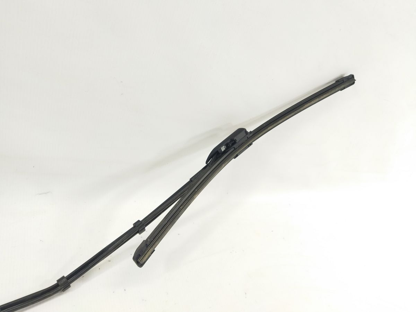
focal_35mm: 27
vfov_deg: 51.4
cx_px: 208
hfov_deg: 65.3
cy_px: 156
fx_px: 324
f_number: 1.79
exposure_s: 1/100
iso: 132
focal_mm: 4.71
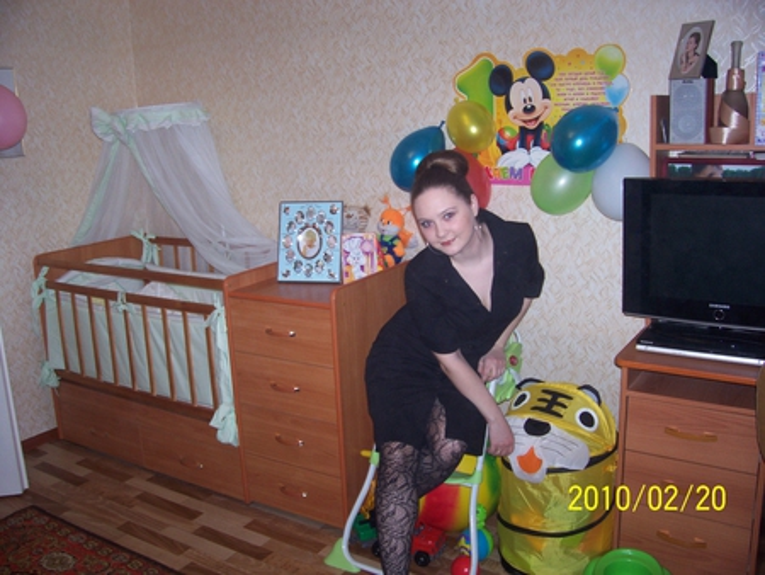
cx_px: 382
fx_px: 752
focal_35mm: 34
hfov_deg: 53.9
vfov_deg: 41.8
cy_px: 288
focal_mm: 5.6
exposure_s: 1/64
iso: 80
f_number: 2.7
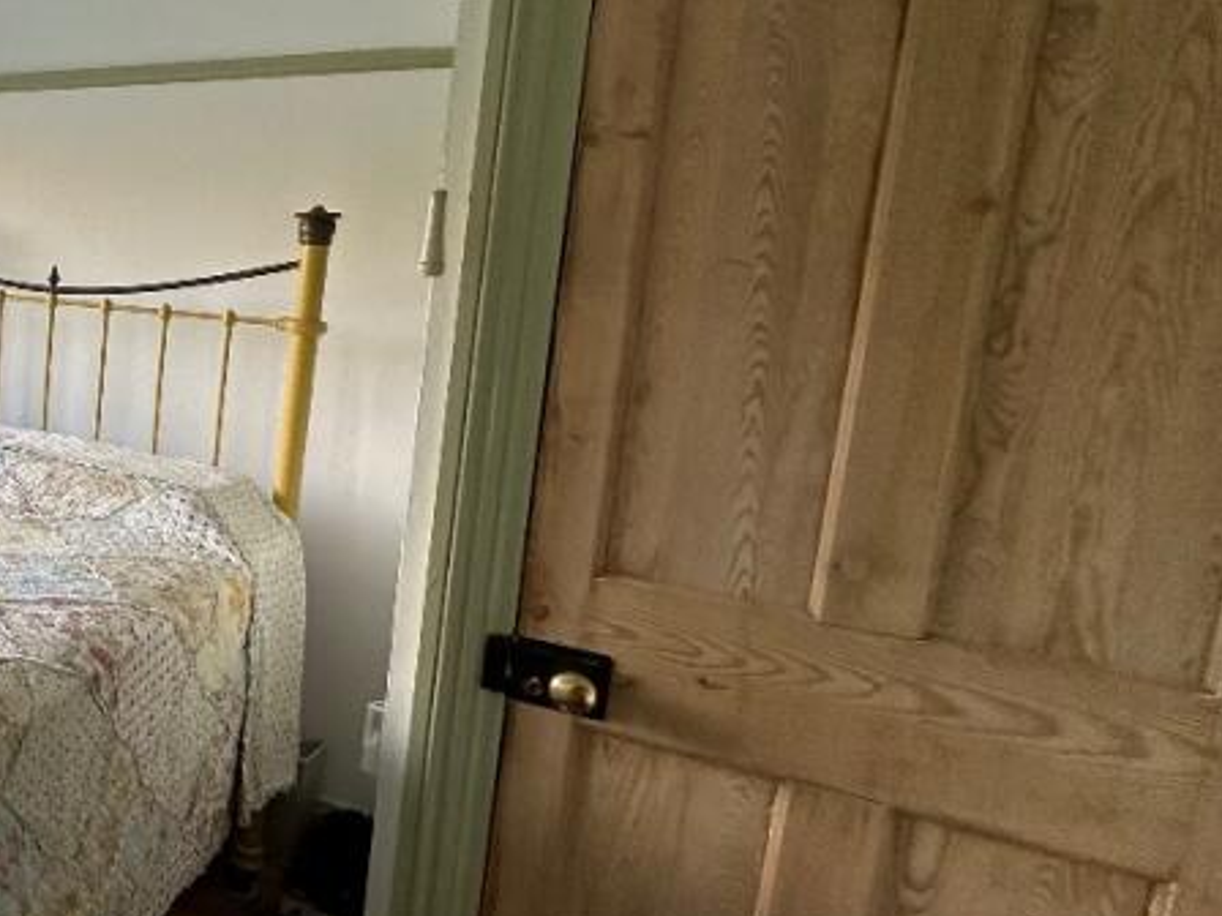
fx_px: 1130
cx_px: -153
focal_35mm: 32
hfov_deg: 42.9
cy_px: 387
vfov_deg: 44.0
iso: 125
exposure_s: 1/99
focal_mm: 2.22
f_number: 2.2
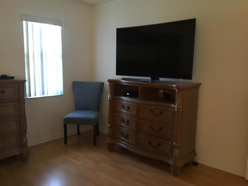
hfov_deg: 58.4
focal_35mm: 31
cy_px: 93
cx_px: 124
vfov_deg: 45.4
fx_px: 222
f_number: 2.4
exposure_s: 1/15
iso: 320
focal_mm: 3.3
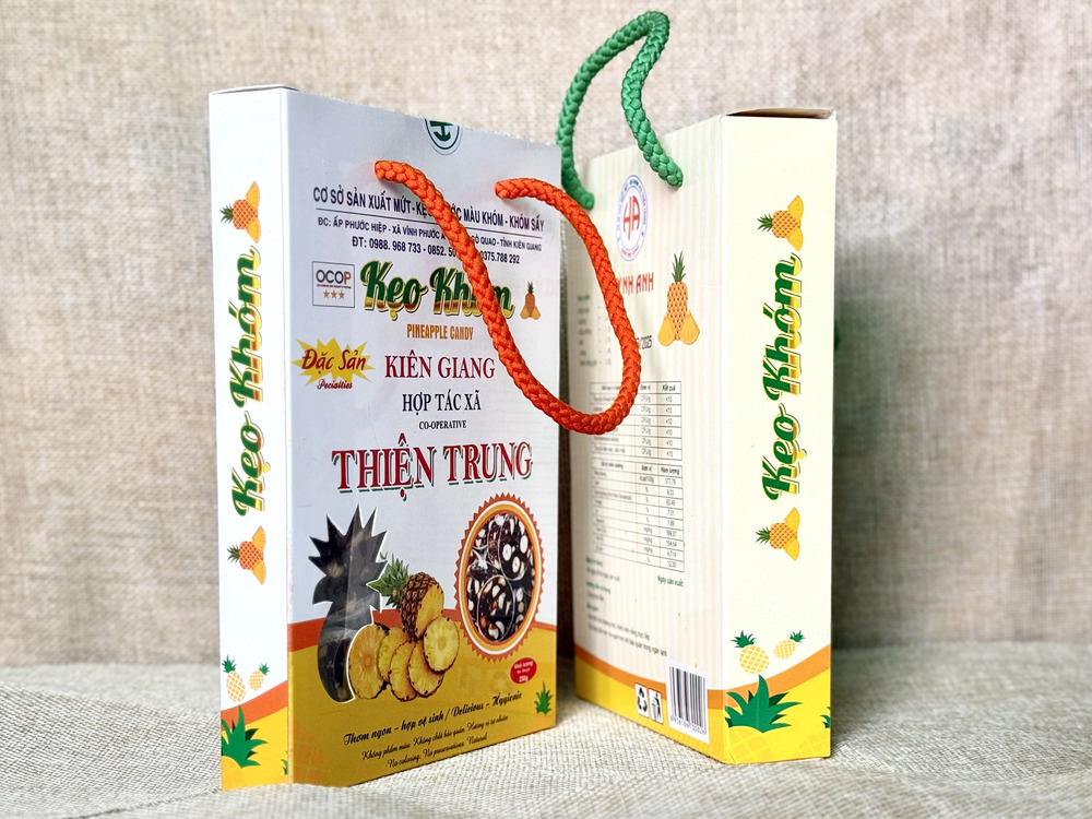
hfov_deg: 39.7
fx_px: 1514
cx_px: 546
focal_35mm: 48
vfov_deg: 30.3
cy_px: 410
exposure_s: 1/121
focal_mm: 6.76
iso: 80
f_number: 1.78
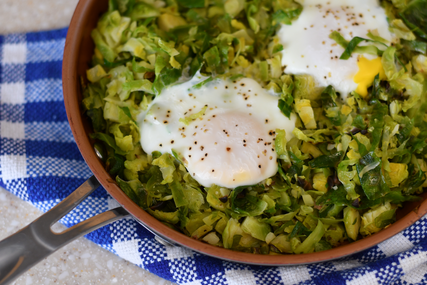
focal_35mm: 75
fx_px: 890
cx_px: 214
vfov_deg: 18.2
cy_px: 142
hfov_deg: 27.0
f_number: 2.8
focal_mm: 50
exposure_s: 1/800
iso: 500
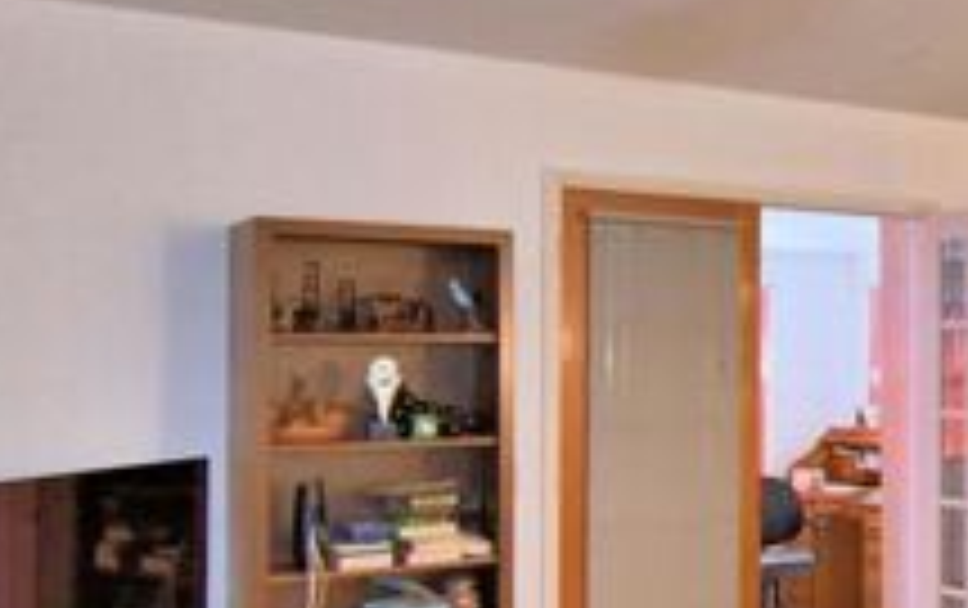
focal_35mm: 50
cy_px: 333
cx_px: 979
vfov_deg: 25.9
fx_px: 1321
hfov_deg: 36.1
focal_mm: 10
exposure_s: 1/30
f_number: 4.5
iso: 1100
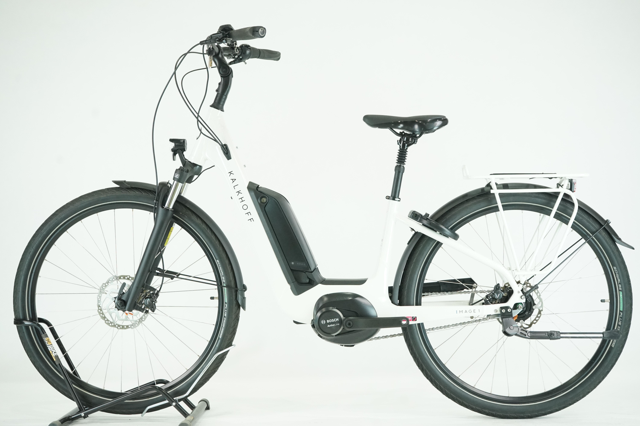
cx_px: 320
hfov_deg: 36.9
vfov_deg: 25.1
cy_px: 213
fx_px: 960
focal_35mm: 54
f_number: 6.3
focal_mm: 54
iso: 2500
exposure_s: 1/200
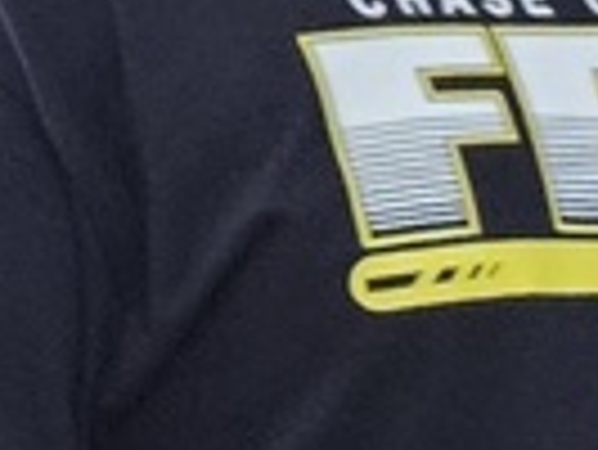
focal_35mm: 177
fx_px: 3060
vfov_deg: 8.4
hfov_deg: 8.9
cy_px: 176
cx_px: 1866
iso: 640
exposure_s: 1/120
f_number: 1.8
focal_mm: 5.4
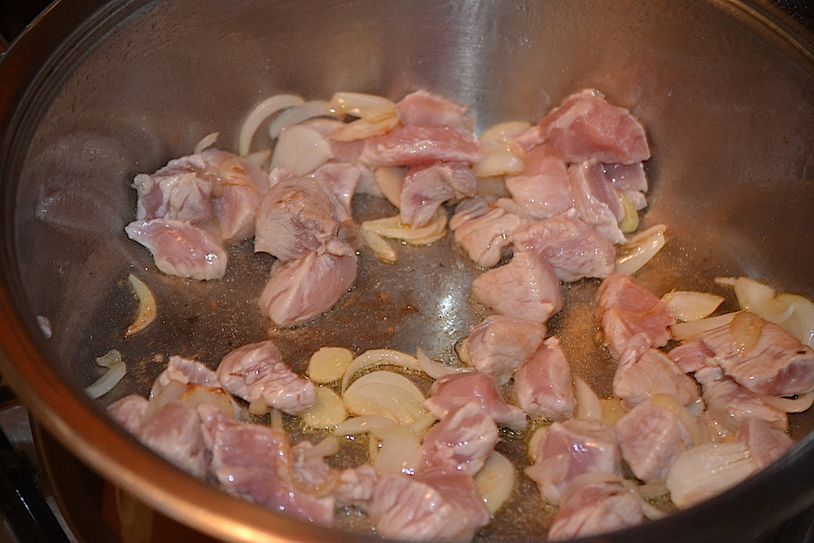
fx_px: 2714
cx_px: 407
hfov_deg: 17.1
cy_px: 272
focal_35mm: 120
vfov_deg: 11.4
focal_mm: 80
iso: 1800
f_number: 4.2
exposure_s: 1/60
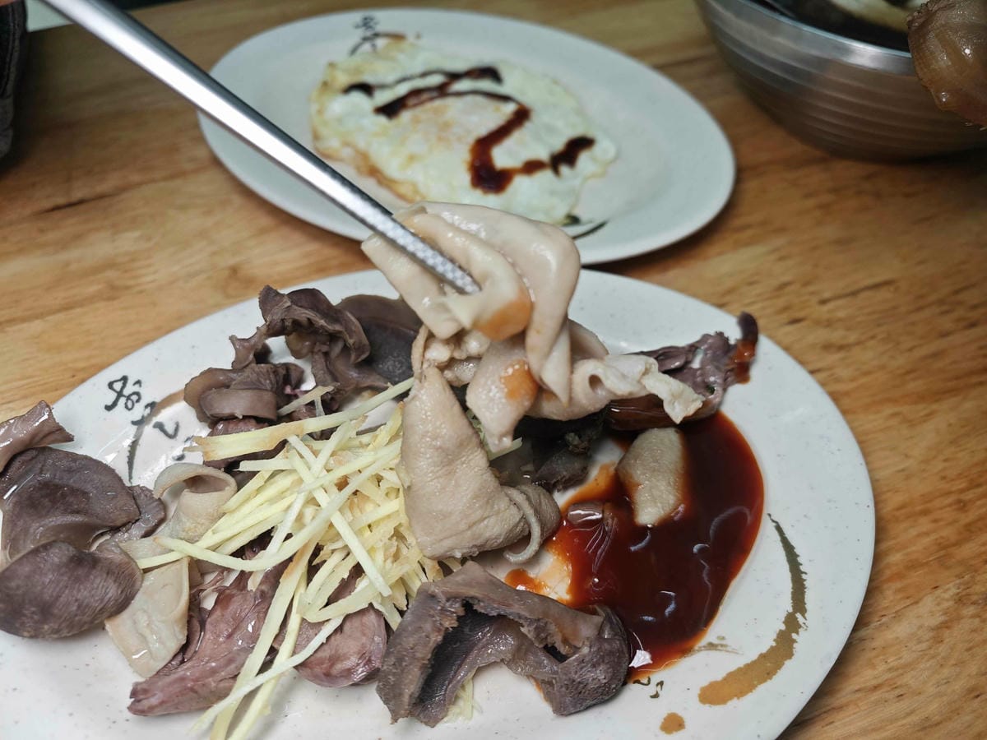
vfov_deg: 58.9
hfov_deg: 73.9
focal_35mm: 23
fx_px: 656
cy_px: 370
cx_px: 494
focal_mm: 8.72
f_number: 2.8
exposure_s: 1/120
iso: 125
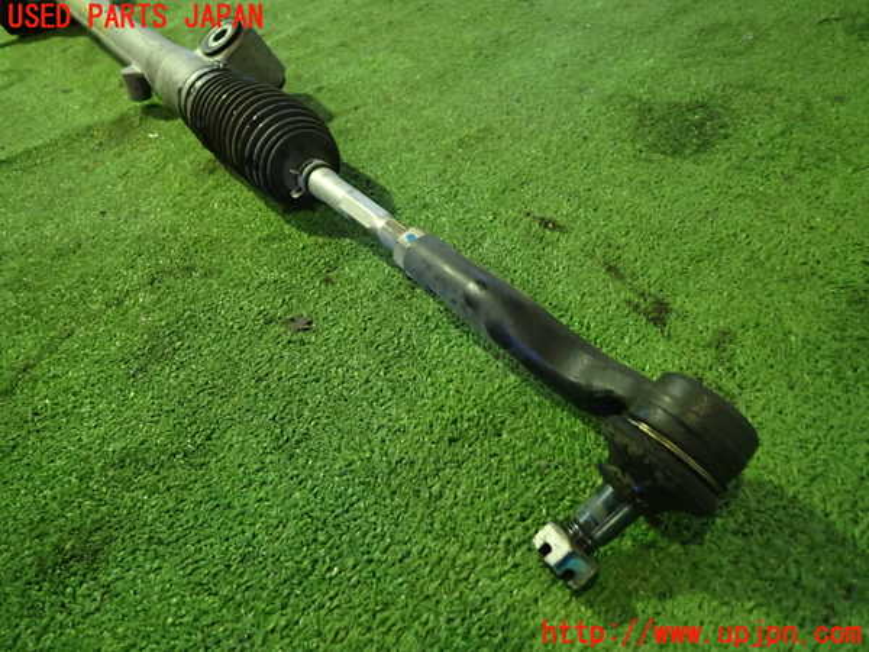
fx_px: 628
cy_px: 326
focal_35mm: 25
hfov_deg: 69.4
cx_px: 434
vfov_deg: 54.9
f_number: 2
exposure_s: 1/30
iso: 400
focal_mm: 4.5
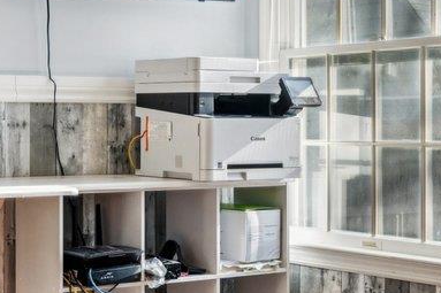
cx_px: 84
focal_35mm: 91
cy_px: 125
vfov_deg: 15.0
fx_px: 1114
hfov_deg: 22.1
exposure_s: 1/50
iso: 400
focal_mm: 17
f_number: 8
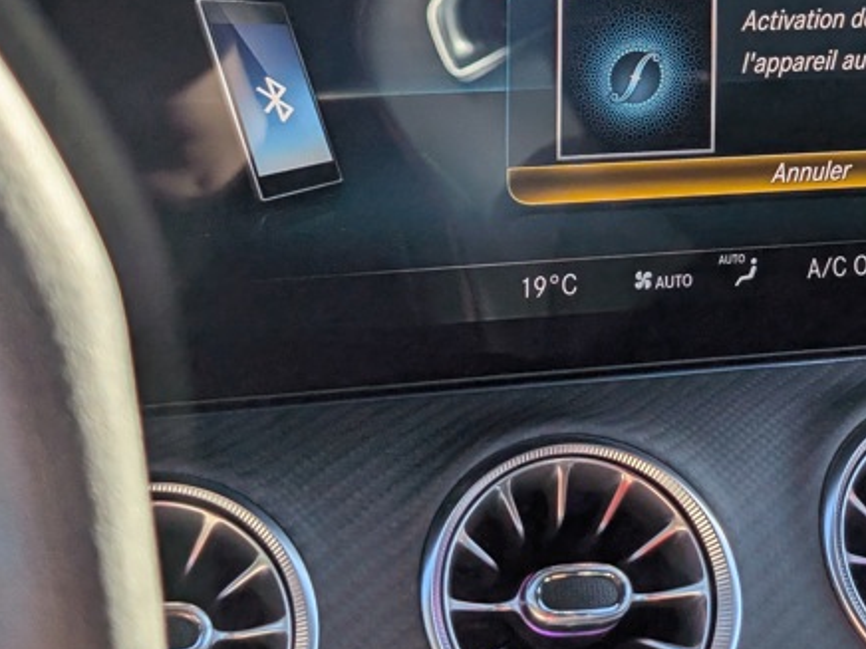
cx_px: 711
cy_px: 64
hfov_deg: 21.5
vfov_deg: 16.2
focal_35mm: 90
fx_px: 2252
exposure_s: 1/282
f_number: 1.68
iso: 18
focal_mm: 6.9
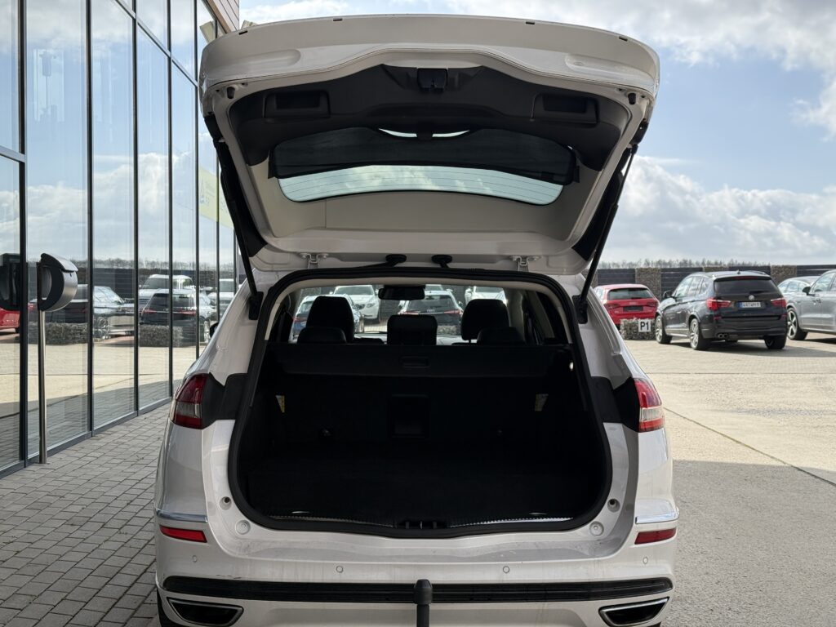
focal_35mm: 48
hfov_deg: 39.7
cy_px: 314
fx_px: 1159
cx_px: 418
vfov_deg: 30.3
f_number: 1.78
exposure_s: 1/2494
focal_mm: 6.76
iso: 64
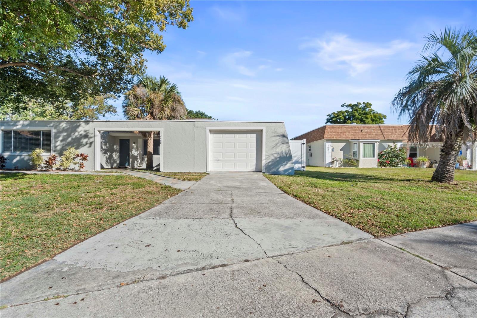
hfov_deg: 96.7
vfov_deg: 73.7
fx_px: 212
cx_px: 238
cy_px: 159
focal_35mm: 16
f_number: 9
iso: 200
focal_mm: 16
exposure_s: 1/160
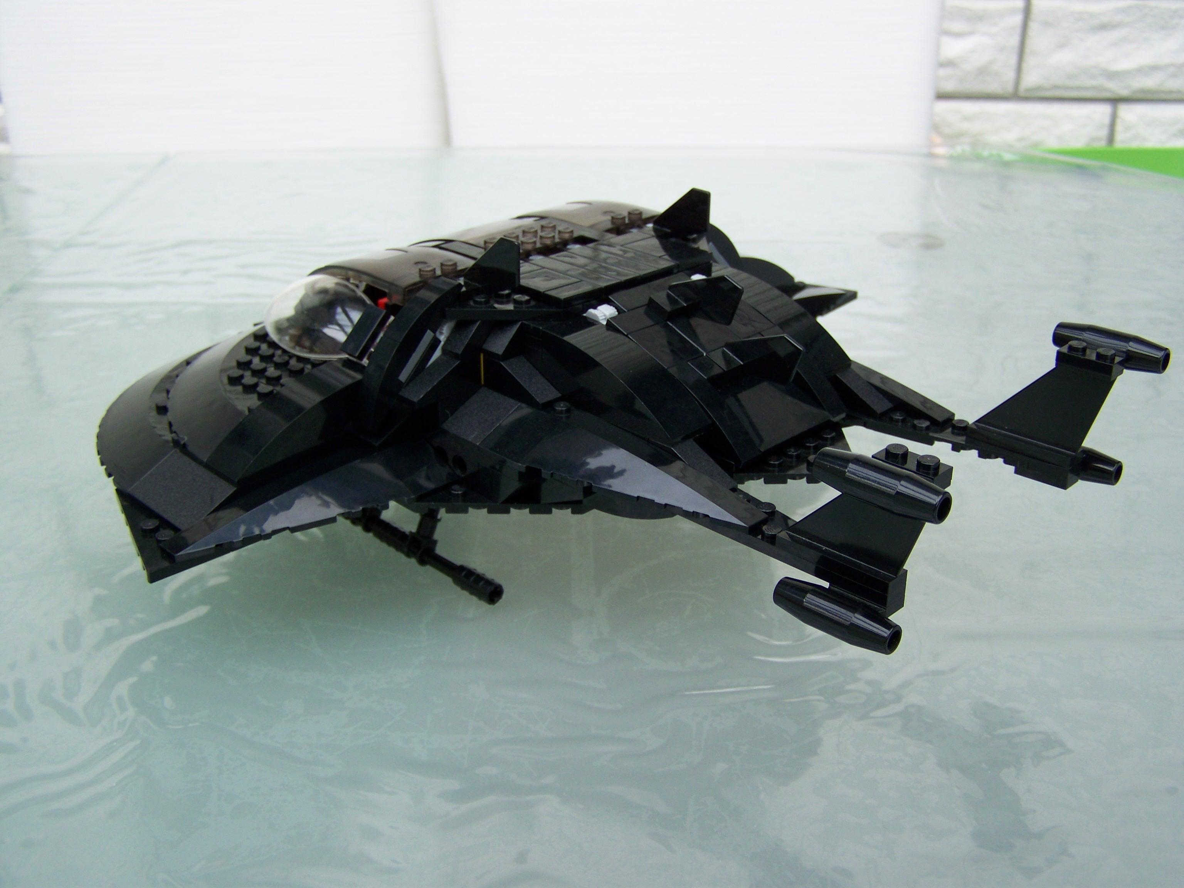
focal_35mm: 38
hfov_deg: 49.0
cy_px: 444
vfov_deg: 37.7
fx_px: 1300
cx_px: 592
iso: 64
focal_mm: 6.3
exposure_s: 1/125
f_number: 2.8
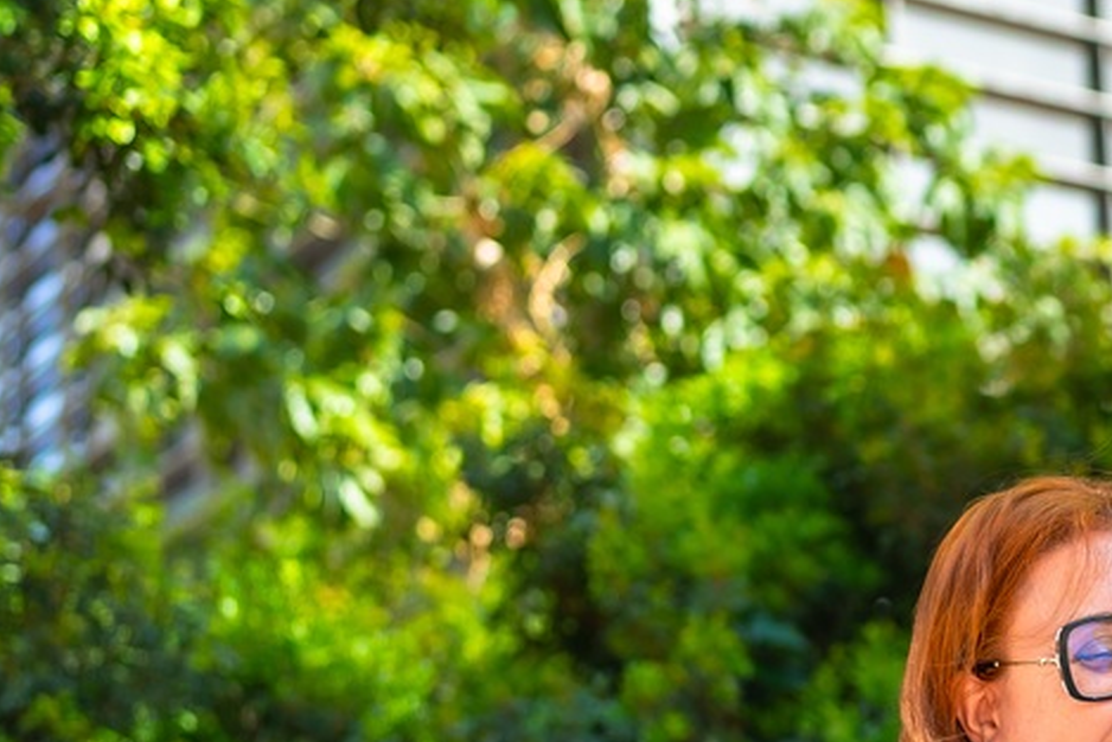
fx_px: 3460
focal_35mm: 112
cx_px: 1506
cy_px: 768
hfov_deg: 17.0
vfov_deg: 12.1
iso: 80
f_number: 2
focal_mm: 35
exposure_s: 1/1000
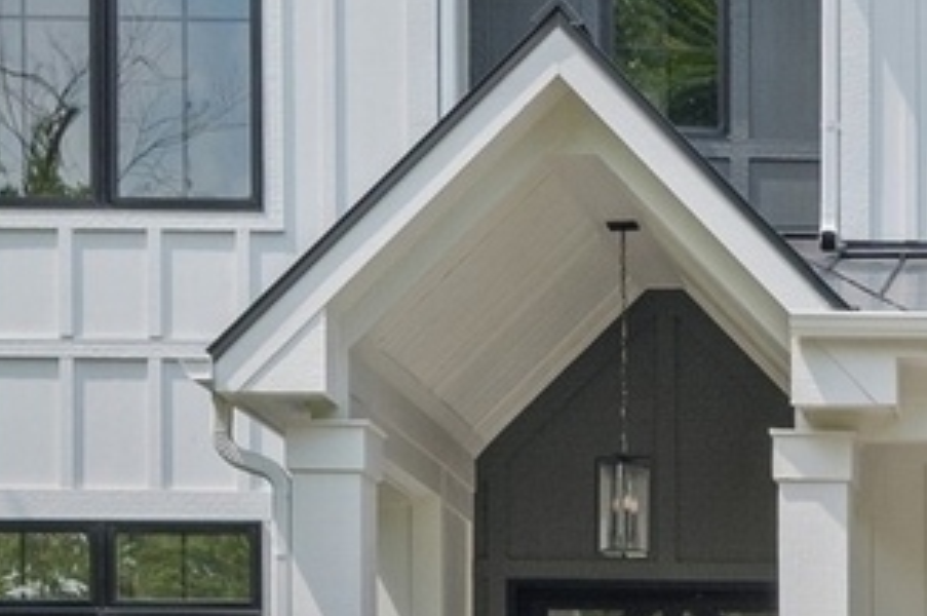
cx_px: 1697
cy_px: 410
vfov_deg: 11.0
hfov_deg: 14.4
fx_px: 3189
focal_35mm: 124
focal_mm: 23
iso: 200
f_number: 8
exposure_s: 1/180
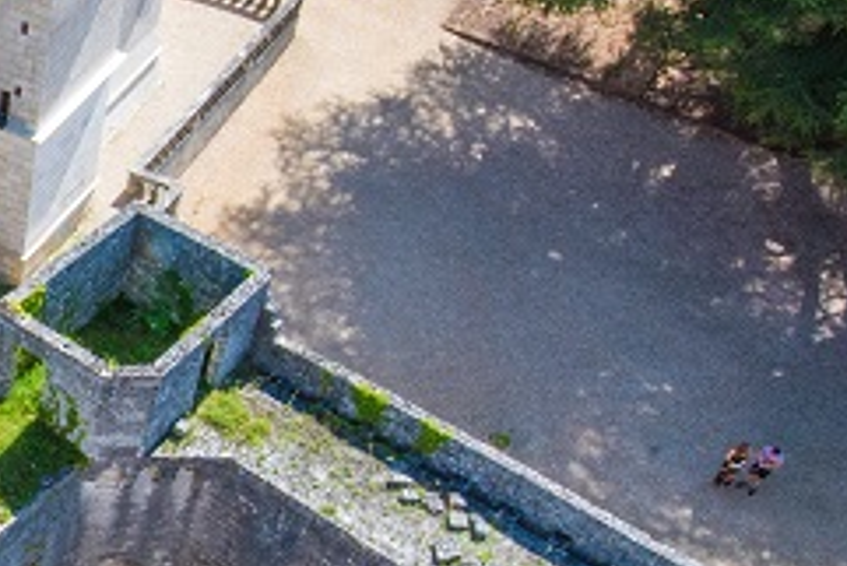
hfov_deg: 26.5
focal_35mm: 58
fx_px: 1365
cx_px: -376
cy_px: 473
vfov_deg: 23.0
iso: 320
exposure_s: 1/125
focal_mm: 14
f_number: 22
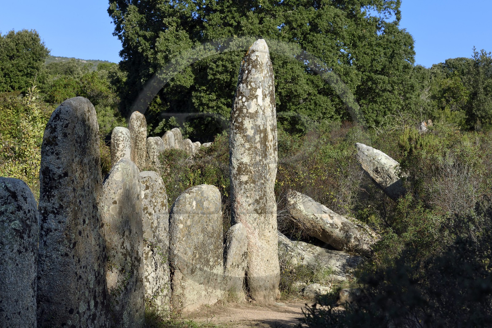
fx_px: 1297
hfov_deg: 21.5
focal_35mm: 95
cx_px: 246
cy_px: 164
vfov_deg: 14.4
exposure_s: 1/160
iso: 200
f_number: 16
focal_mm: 95
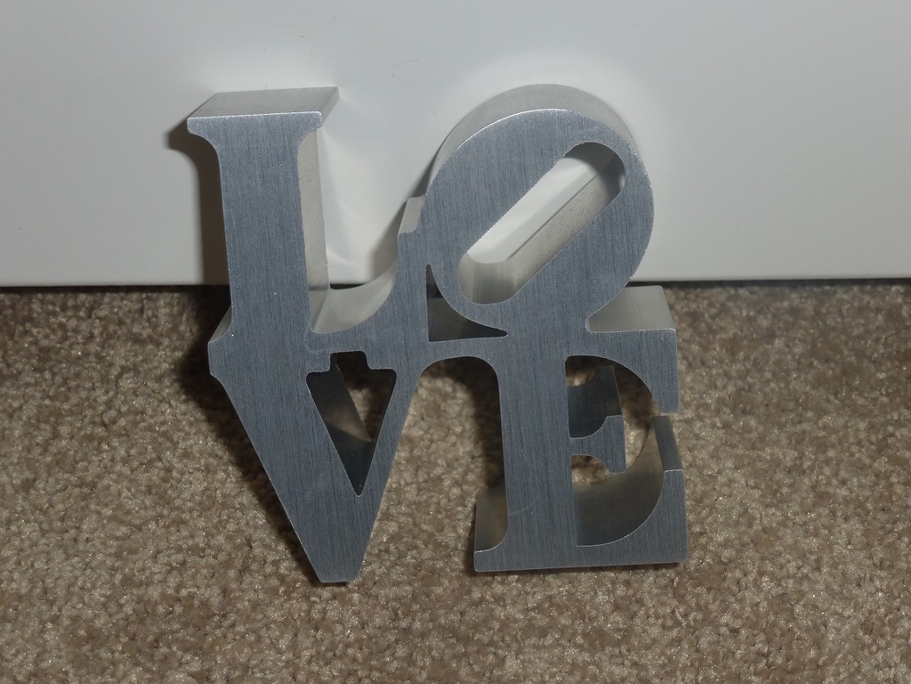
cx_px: 456
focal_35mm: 89
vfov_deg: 16.6
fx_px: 2342
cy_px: 342
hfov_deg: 22.0
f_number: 4.9
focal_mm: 16
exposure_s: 1/60
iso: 100
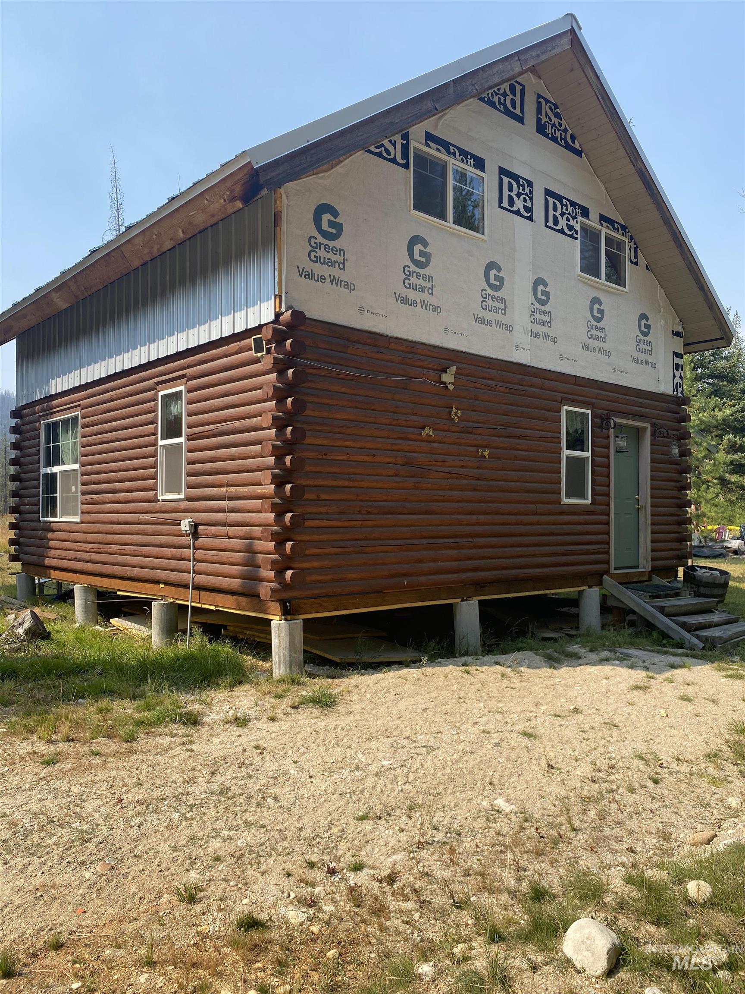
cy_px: 497
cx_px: 372
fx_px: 746
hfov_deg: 53.1
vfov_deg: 67.3
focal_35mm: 26
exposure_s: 1/1727
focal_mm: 4.2
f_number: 1.8
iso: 32
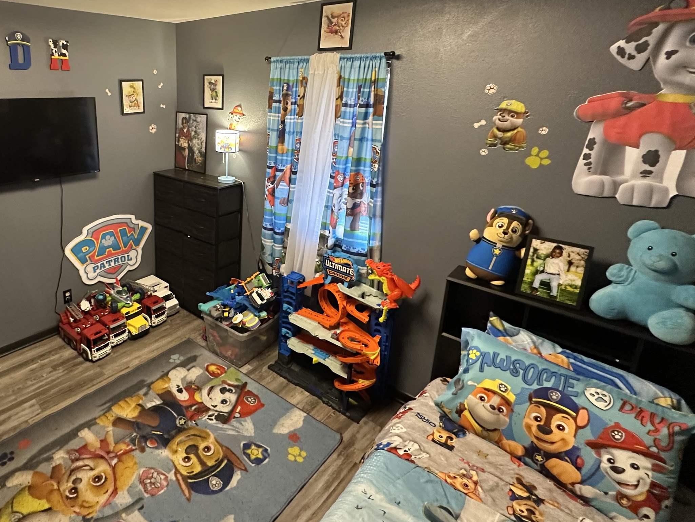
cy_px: 188
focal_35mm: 21
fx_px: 422
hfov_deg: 75.3
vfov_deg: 62.3
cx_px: 206
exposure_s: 1/60
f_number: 2.2
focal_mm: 2.22
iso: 500
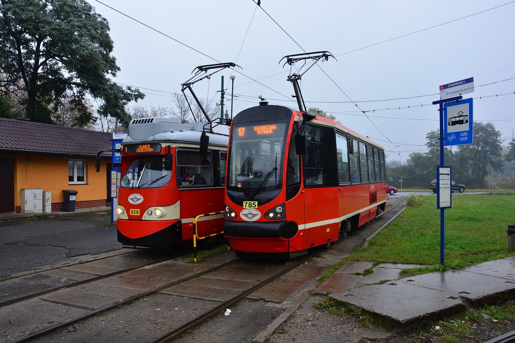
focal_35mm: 27
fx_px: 386
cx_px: 258
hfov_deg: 67.4
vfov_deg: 47.9
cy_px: 172
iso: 400
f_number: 8
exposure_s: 1/200
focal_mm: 18
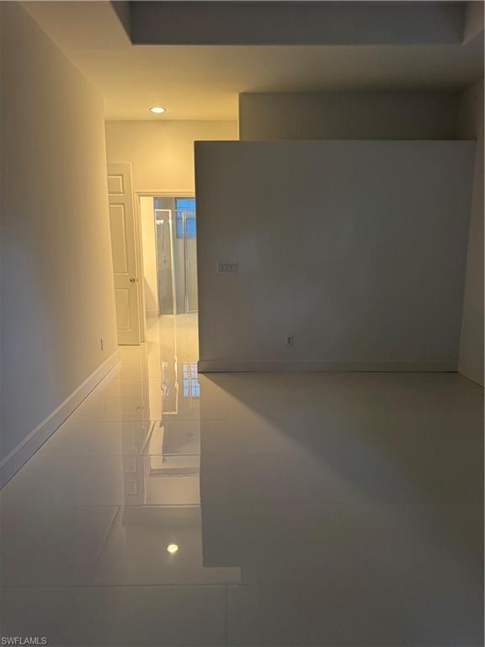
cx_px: 242
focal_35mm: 24
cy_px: 324
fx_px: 448
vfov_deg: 71.6
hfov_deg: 56.8
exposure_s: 1/60
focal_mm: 6.76
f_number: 1.78
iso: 400
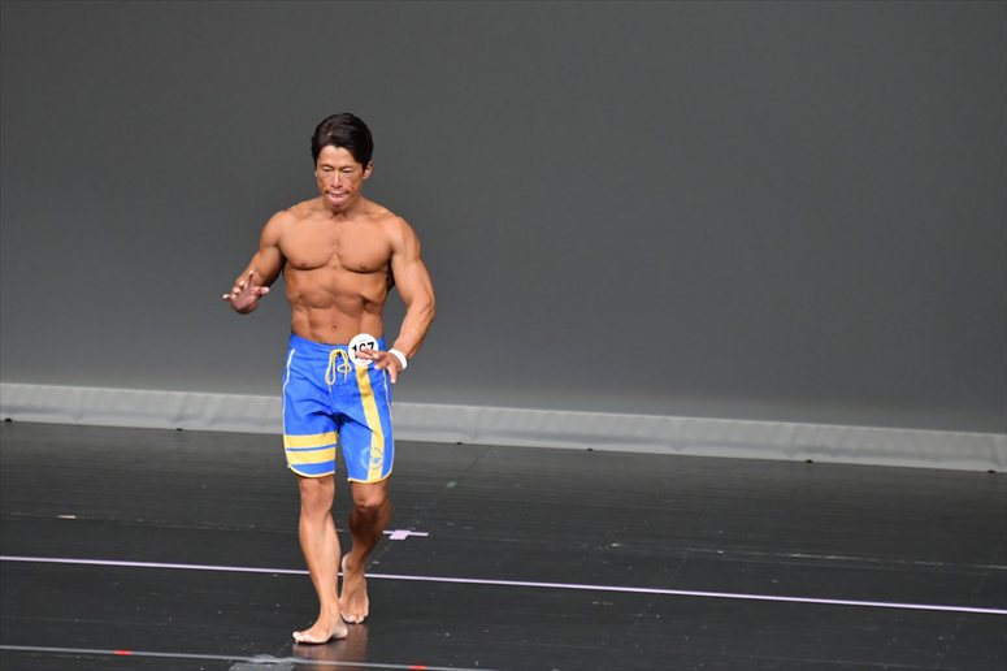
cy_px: 336
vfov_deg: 4.0
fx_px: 9646
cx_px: 504
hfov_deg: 6.0
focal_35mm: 345
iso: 5000
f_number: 5.6
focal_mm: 230
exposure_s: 1/400
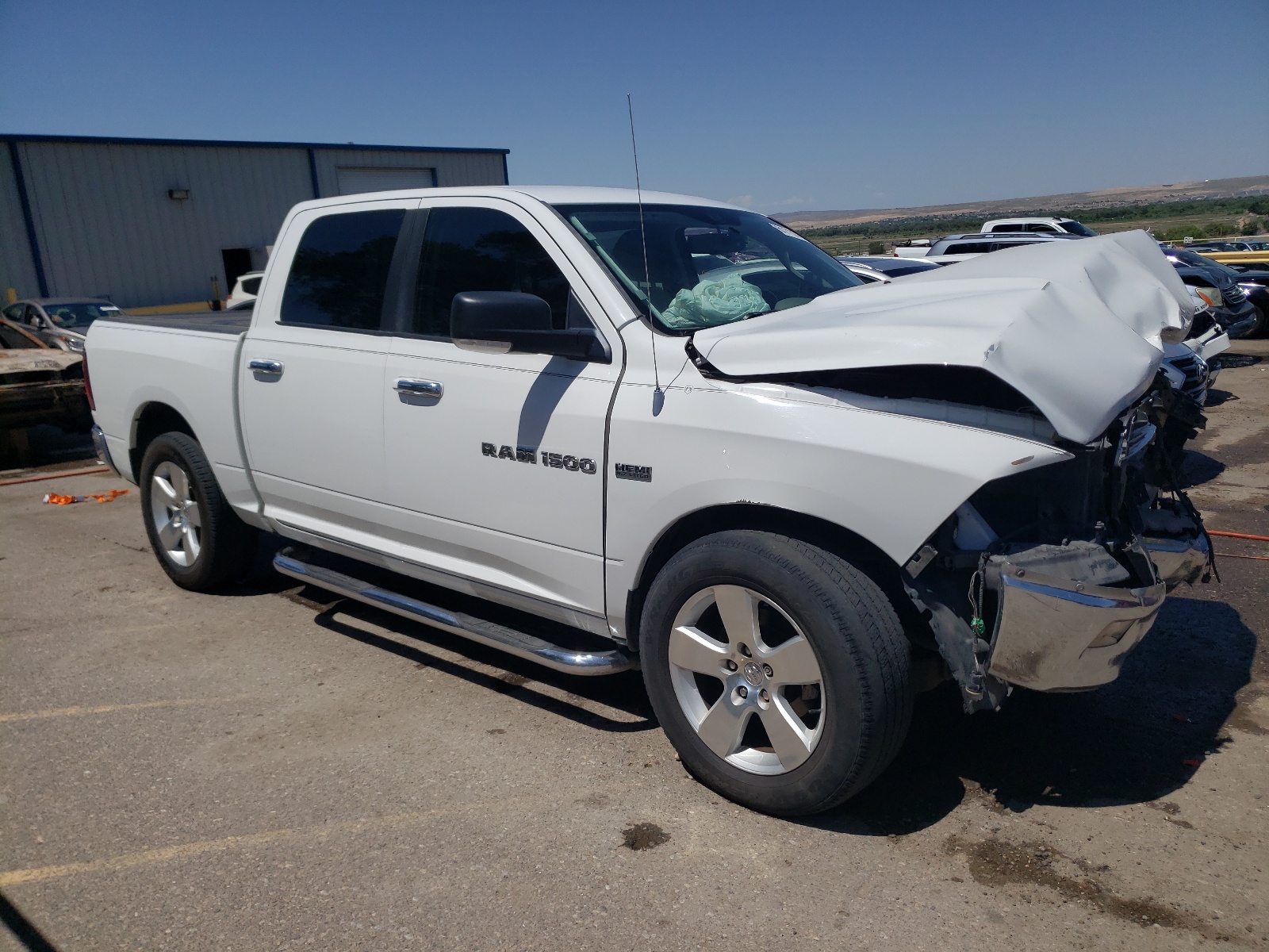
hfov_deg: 67.3
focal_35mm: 26
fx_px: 953
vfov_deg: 53.1
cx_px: 634
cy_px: 476
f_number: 1.5
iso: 50
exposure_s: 1/10000
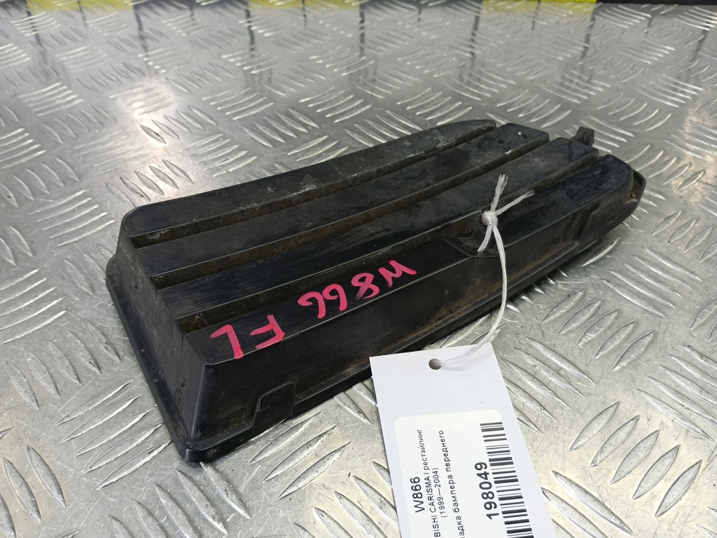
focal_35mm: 23
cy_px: 269
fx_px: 476
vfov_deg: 58.9
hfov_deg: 73.9
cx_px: 358
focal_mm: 4.11
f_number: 1.6
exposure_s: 1/50
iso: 137
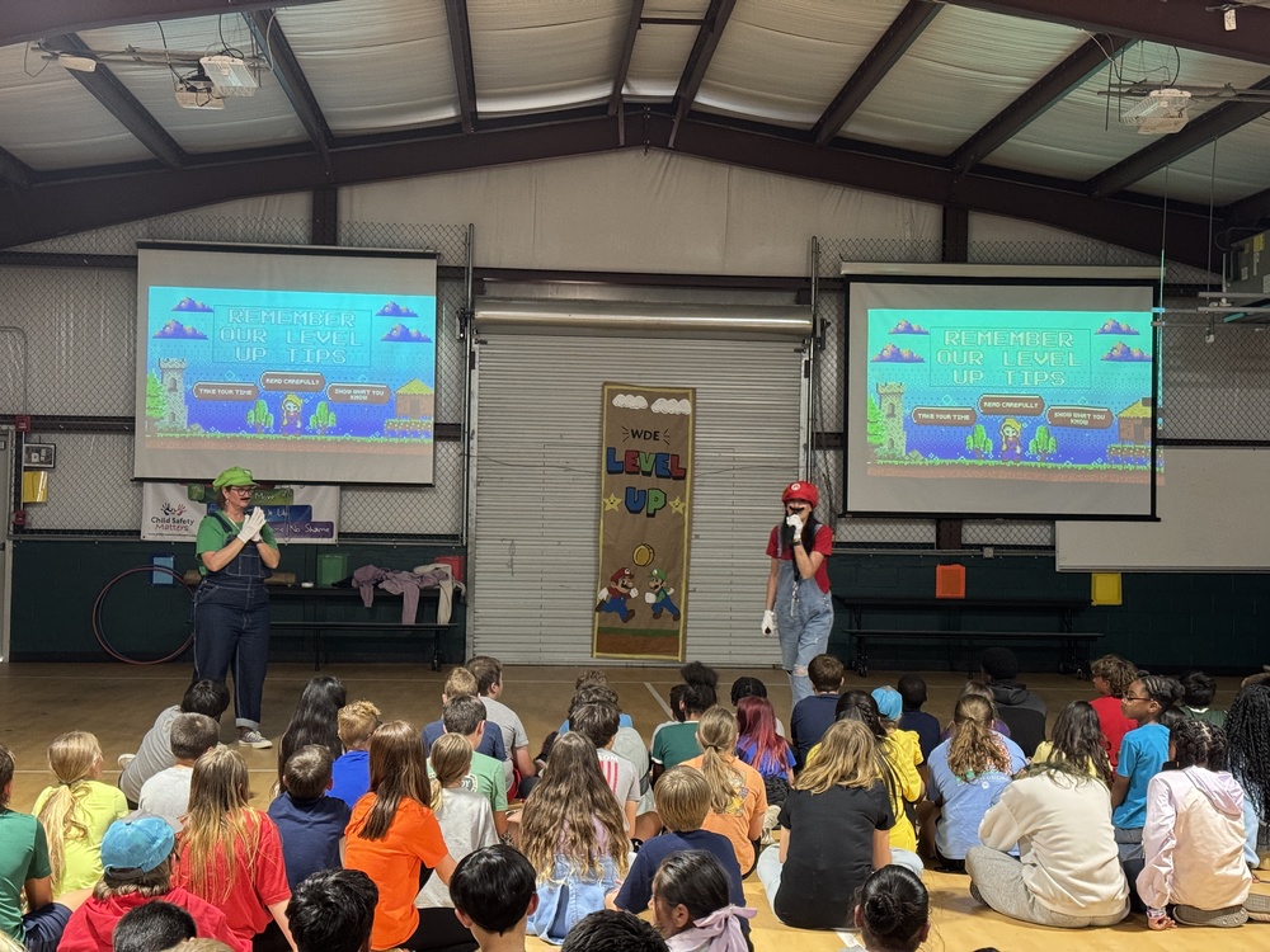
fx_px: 1761
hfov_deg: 39.7
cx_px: 635
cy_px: 476
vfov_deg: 30.3
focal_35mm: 48
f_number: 1.78
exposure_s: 1/40
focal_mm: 6.76
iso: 320
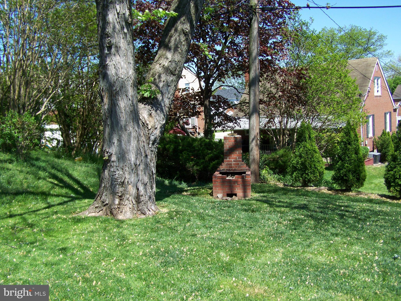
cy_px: 150
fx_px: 440
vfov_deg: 37.7
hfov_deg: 49.0
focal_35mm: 38
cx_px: 200
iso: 64
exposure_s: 1/320
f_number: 4
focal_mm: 6.3
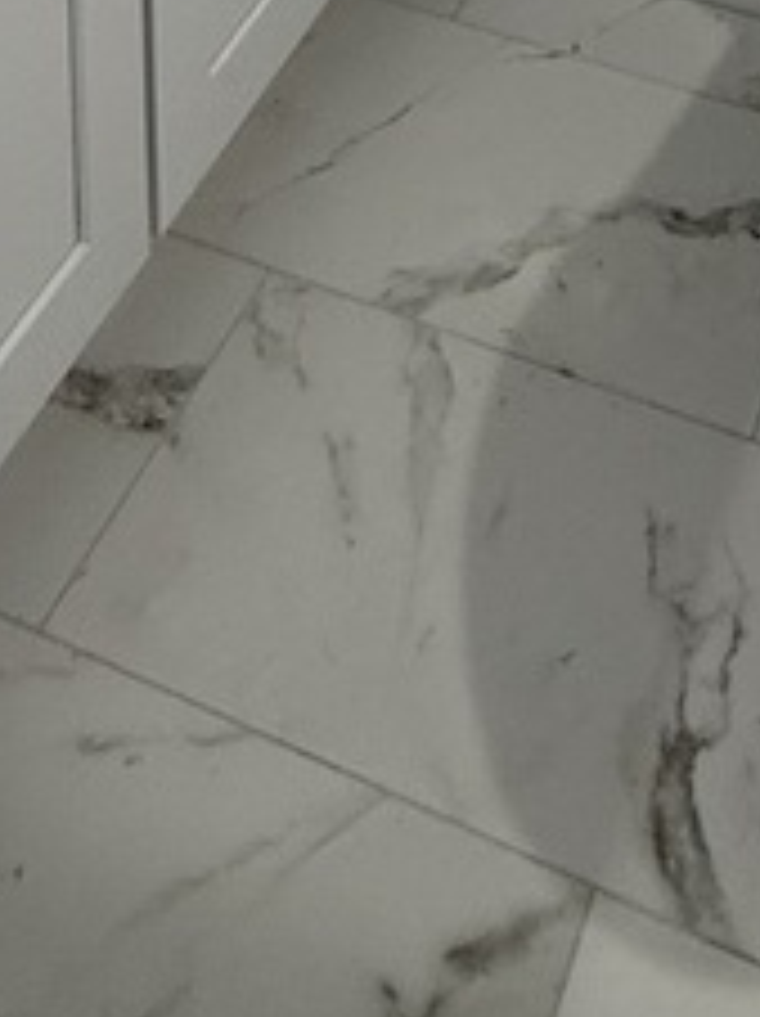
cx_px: 625
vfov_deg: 16.7
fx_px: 1965
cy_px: -1242
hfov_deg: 21.6
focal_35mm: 67
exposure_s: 1/120
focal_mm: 2.22
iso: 160
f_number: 2.2
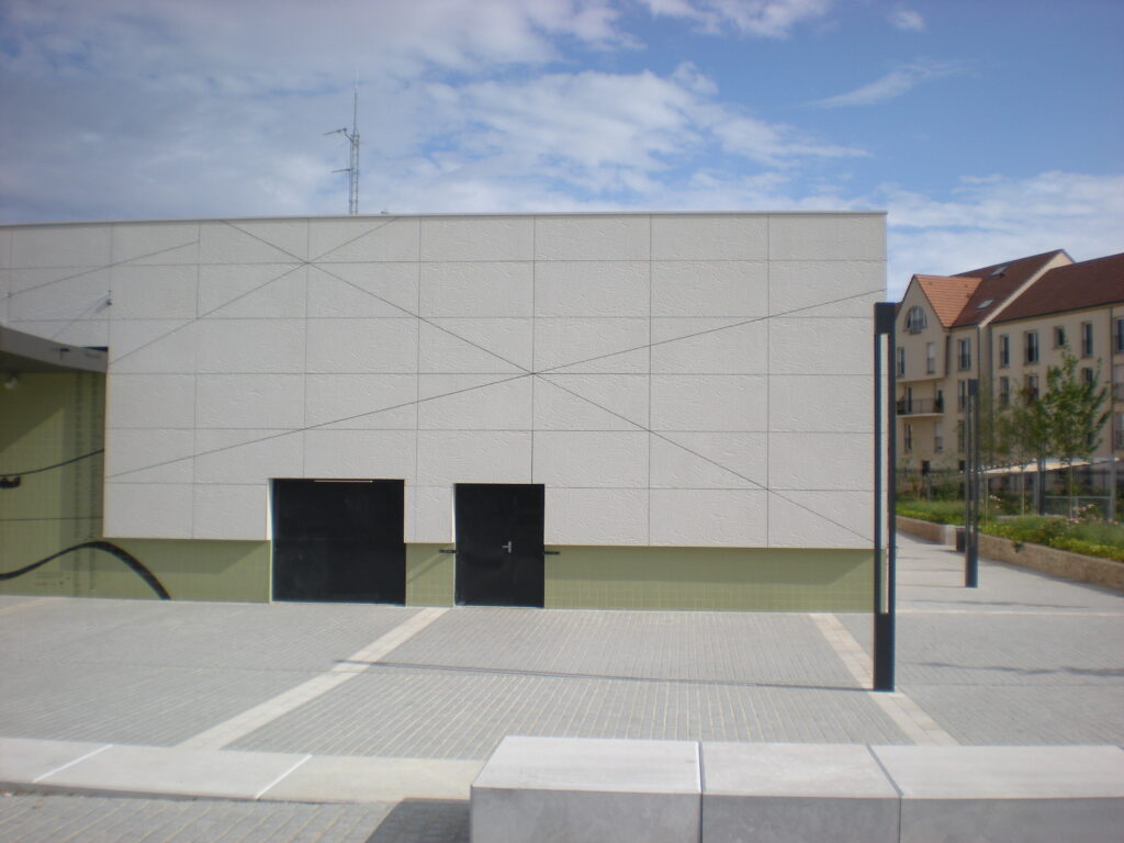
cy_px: 422
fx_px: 1234
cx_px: 562
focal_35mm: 38
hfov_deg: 49.0
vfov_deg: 37.7
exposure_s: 1/864
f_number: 4.6
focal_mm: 6.3
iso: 64
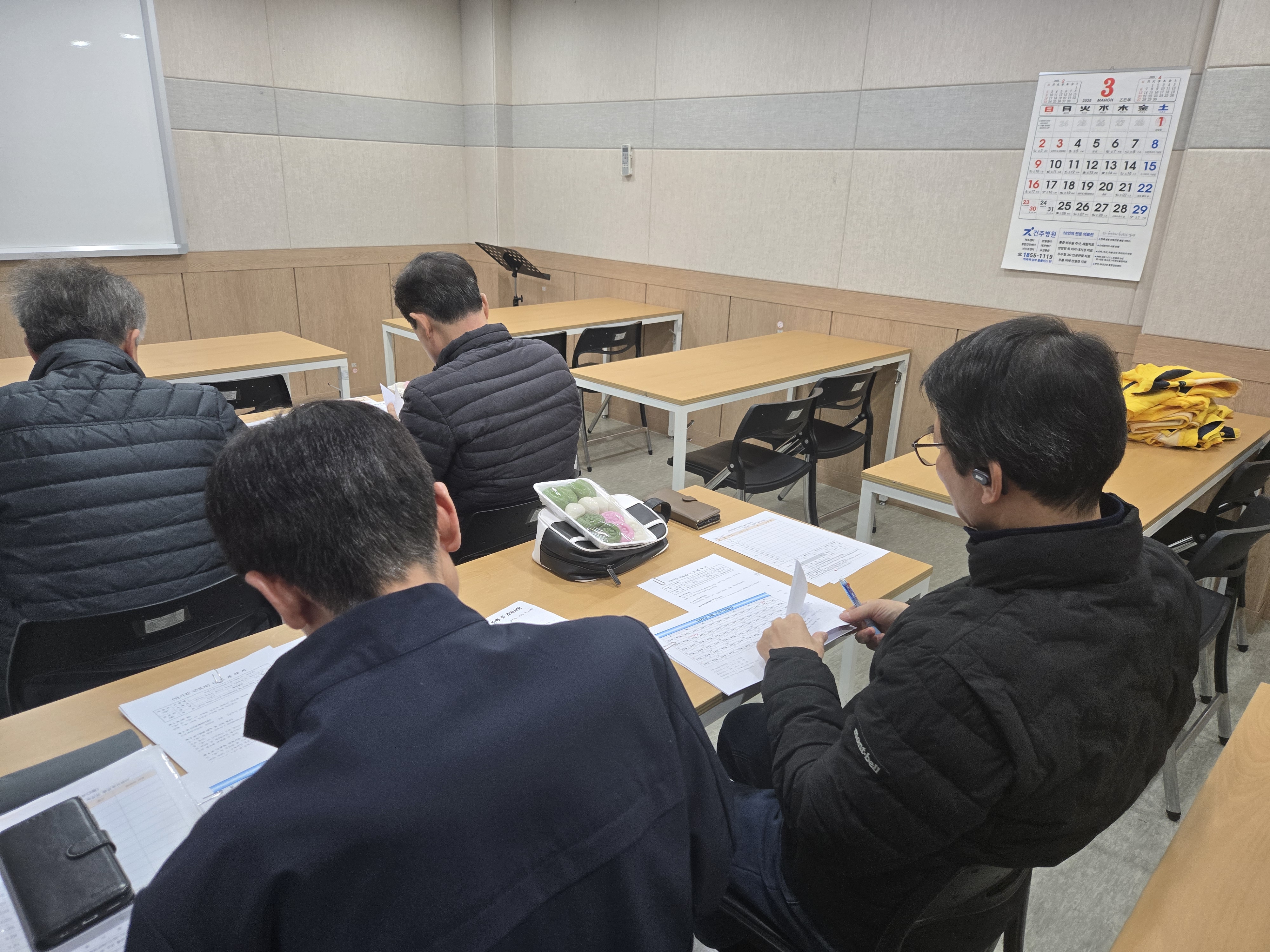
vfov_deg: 58.9
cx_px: 635
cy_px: 476
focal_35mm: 23
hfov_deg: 73.9
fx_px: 844
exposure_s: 1/120
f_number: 1.8
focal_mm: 5.4
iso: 200
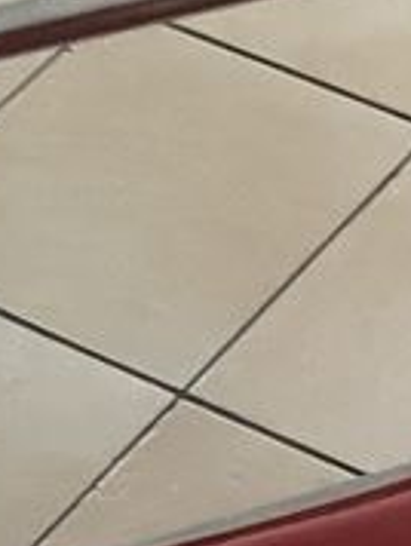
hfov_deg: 9.6
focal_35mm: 146
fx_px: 2306
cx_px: 764
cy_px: 1273
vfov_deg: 11.4
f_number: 1.6
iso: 640
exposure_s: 1/40
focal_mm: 5.1
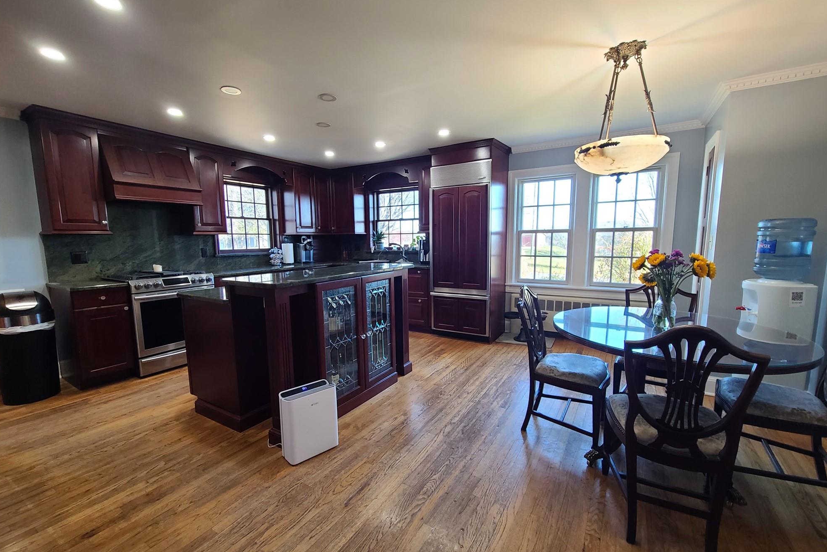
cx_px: 409
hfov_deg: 104.2
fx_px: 322
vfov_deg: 81.2
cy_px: 285
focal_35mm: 14
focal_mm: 2.2
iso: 200
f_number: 2.2
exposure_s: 1/60
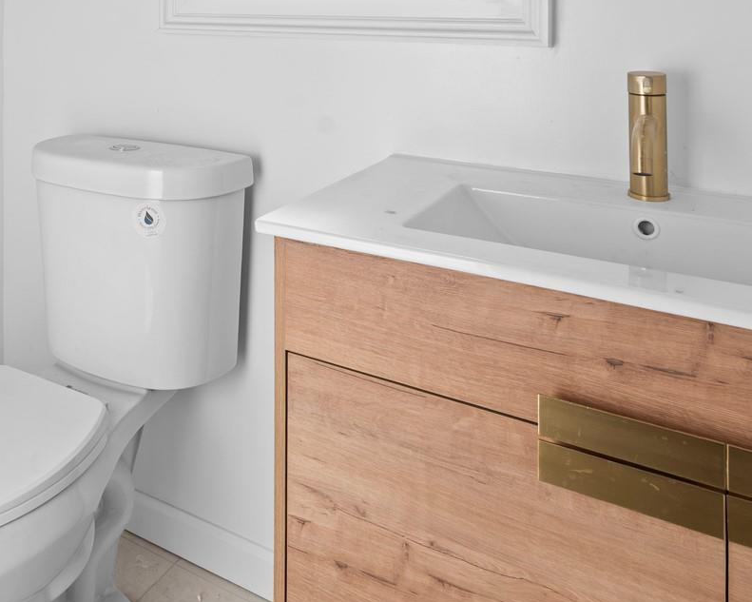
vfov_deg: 38.5
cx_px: 166
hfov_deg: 50.1
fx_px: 757
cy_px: 0
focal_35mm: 34
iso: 200
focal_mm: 14
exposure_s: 1/20
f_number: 10
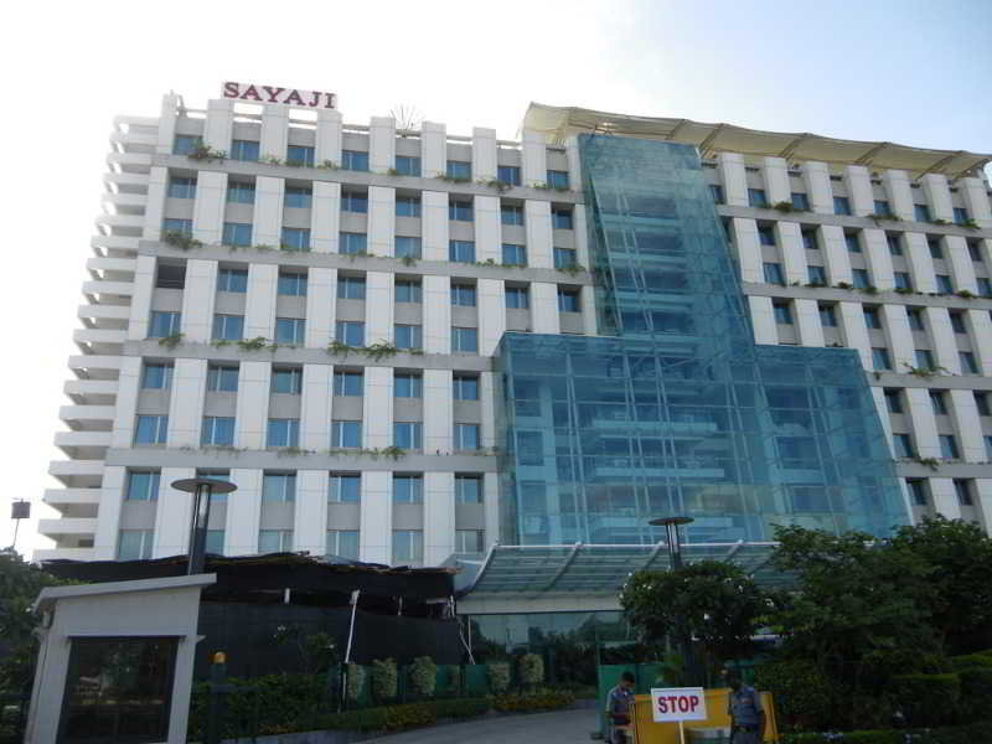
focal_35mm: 28
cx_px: 496
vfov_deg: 49.7
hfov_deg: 63.4
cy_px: 372
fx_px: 802
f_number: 2.6
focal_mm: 4.9
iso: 64
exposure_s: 1/320
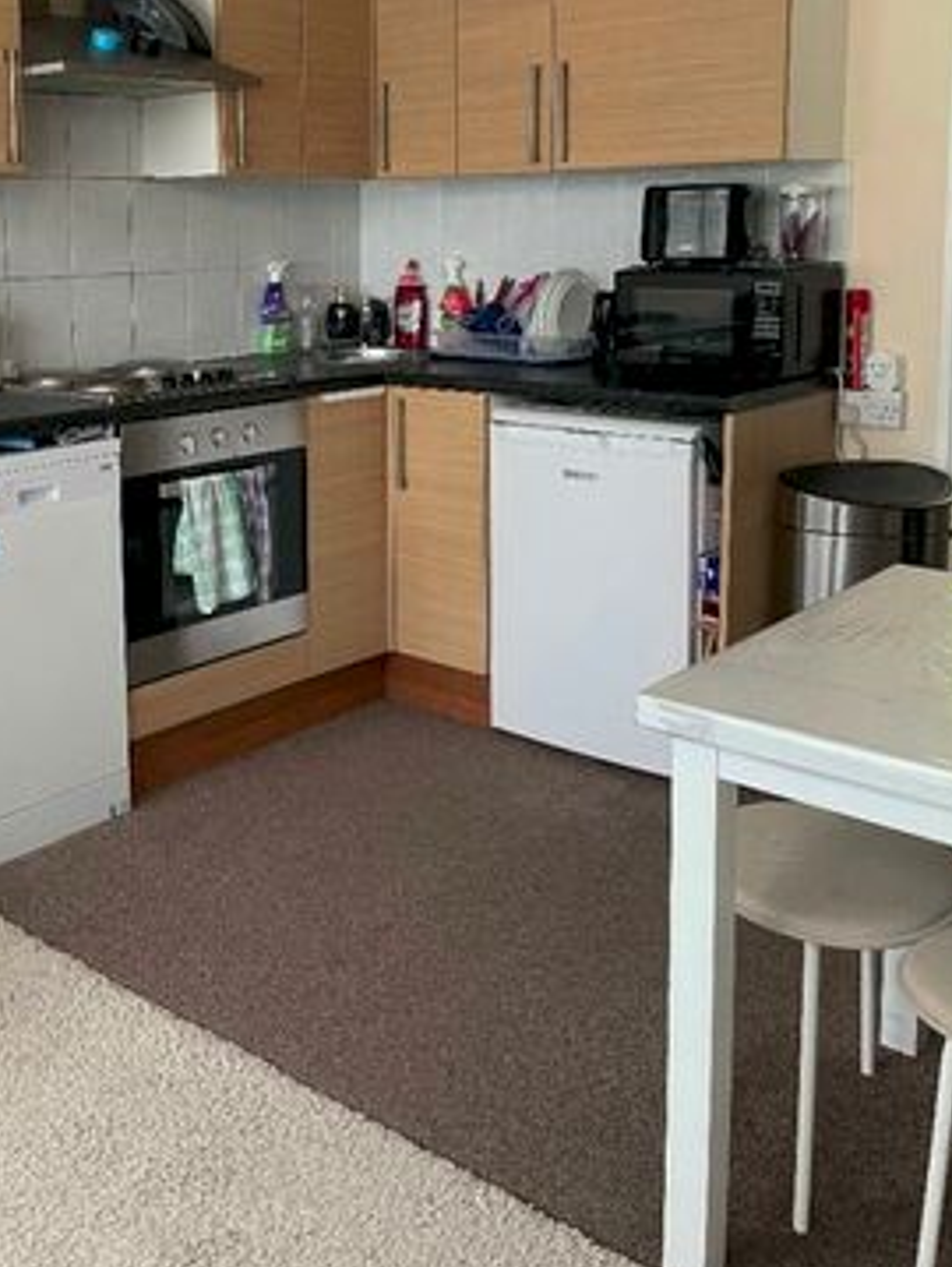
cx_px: 286
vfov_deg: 48.0
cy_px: 411
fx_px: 1391
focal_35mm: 38
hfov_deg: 37.2
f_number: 1.6
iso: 125
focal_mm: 4.2
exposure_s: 1/66
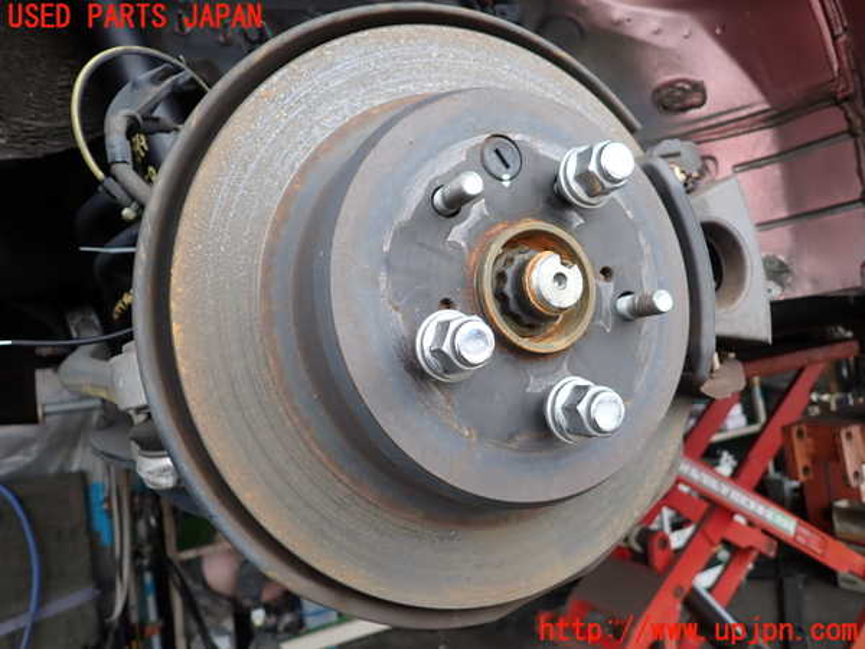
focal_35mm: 25
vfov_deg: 54.9
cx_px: 432
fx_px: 625
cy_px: 324
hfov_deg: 69.4
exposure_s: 1/125
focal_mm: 4.5
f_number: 2
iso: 125
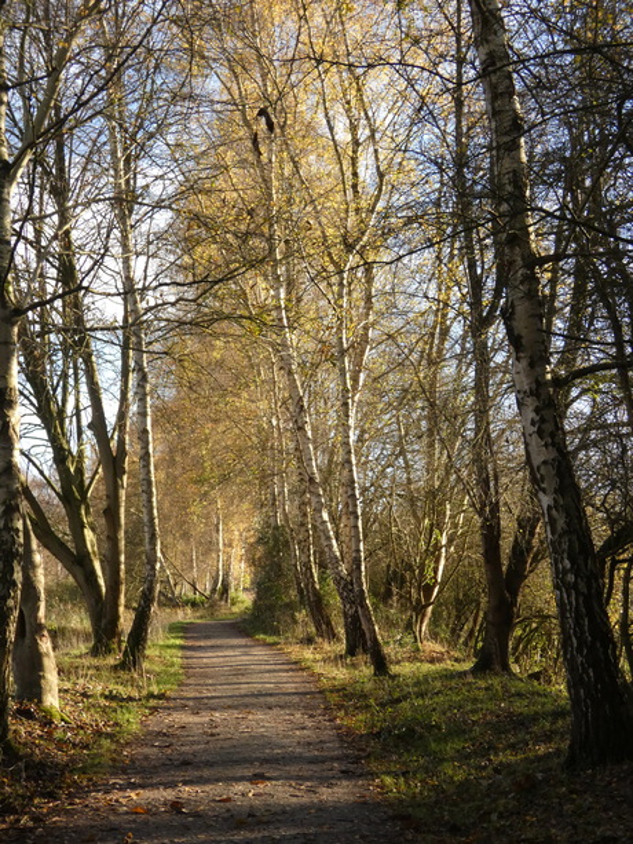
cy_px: 422
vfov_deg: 36.2
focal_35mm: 53
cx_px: 316
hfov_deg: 27.5
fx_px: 1292
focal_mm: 9.5
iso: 400
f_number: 3.9
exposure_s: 1/640
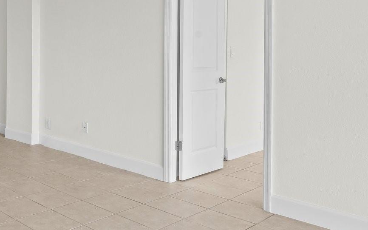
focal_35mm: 41
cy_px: 51
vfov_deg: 30.6
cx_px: 10
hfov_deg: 42.5
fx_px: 411
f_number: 9
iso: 200
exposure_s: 1/4
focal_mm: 17
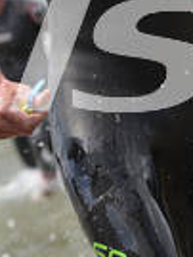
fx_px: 2375
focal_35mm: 319
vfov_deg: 6.2
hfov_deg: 4.7
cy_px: -37
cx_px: 155
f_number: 4
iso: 200
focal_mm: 70
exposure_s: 1/3200
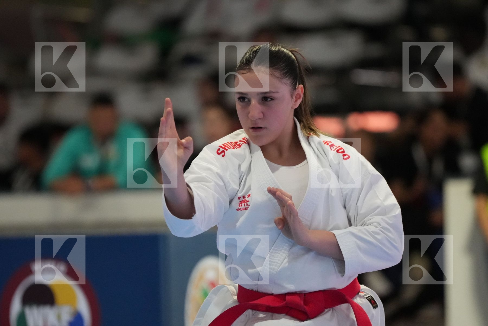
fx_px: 3877
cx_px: 244
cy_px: 163
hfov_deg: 7.2
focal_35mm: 286
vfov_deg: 4.8
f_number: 2.8
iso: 6400
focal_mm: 191
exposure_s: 1/500
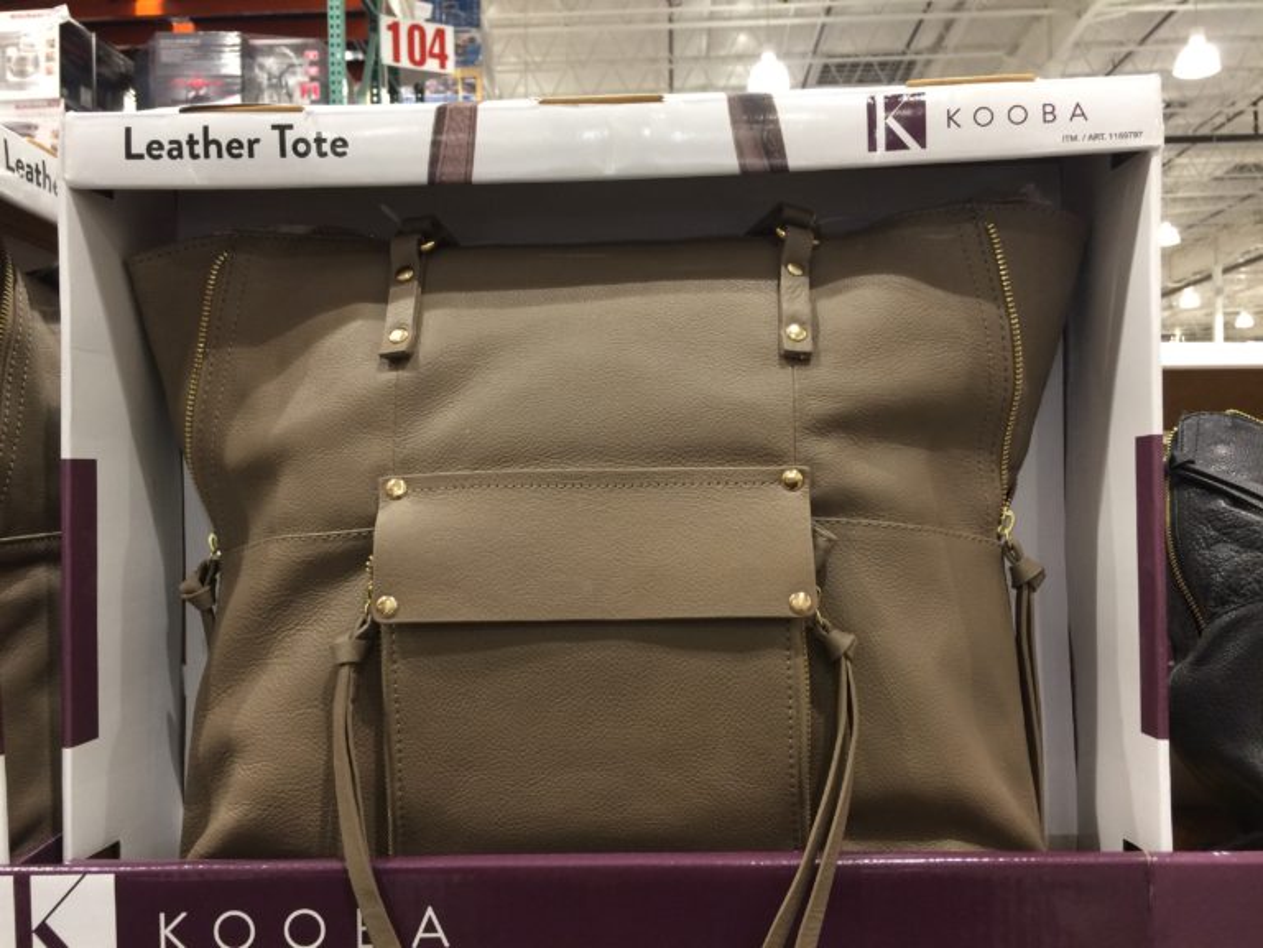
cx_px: 632
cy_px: 474
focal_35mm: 29
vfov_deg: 48.2
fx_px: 1058
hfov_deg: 61.7
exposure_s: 1/33
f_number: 2.2
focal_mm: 4.15
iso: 160
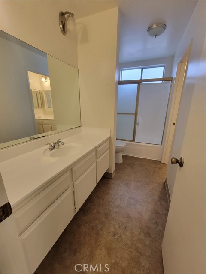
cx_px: 103
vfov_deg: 106.2
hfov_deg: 89.9
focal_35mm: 13
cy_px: 137
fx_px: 103
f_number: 2.2
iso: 250
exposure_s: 1/60
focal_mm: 2.2
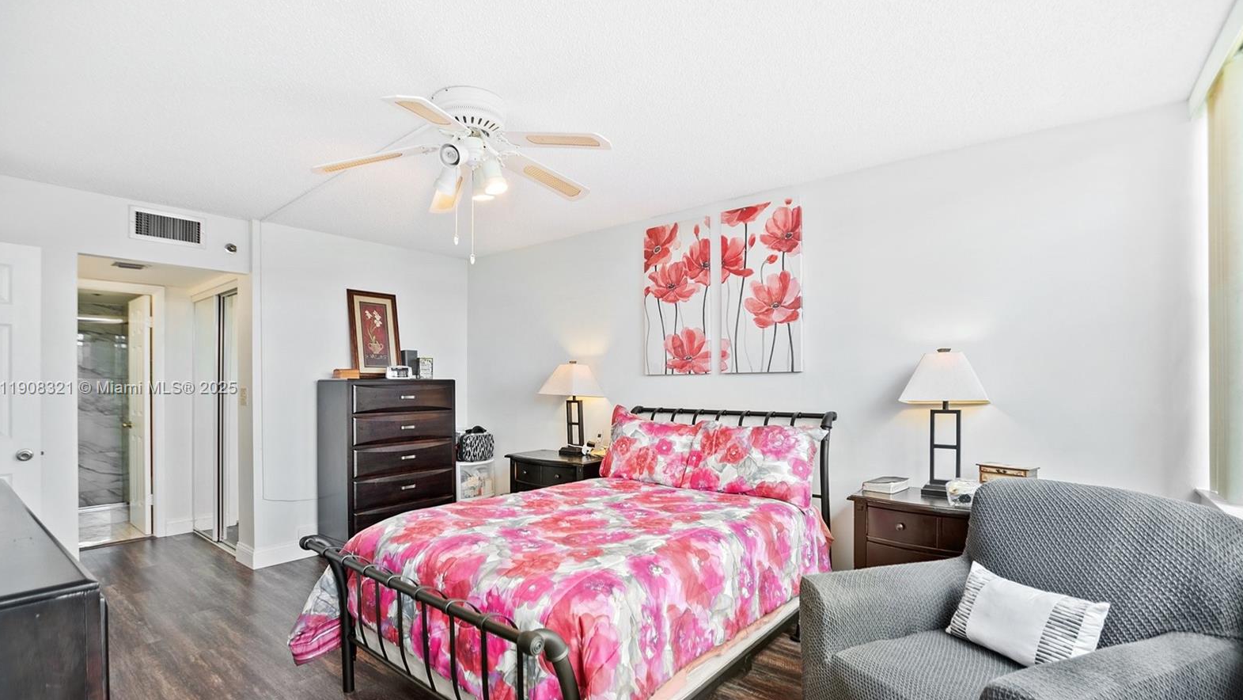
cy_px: 389
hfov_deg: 99.4
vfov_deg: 66.9
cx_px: 616
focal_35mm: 16
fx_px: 527
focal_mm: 10
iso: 250
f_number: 3.5
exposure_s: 1/15
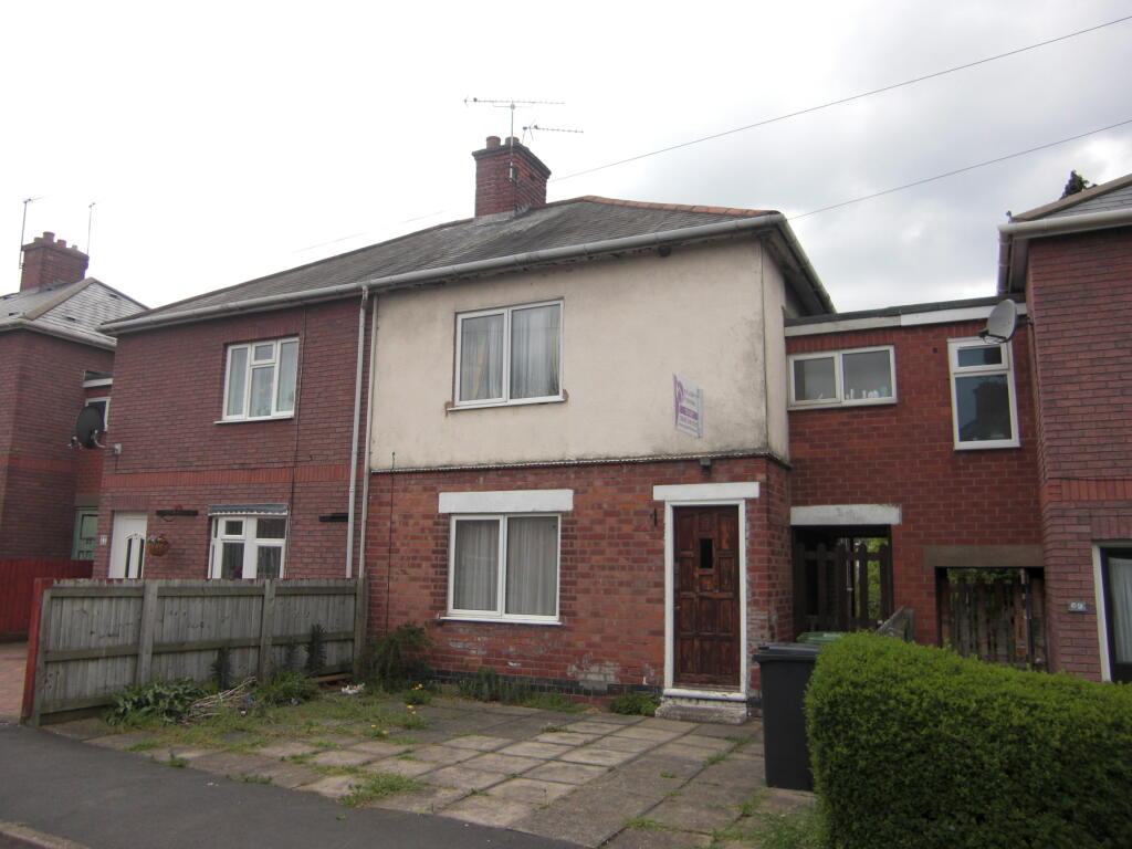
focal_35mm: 28
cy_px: 424
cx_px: 566
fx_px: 916
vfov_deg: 49.7
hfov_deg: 63.4
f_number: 2.6
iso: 50
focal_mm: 4.9
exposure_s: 1/800
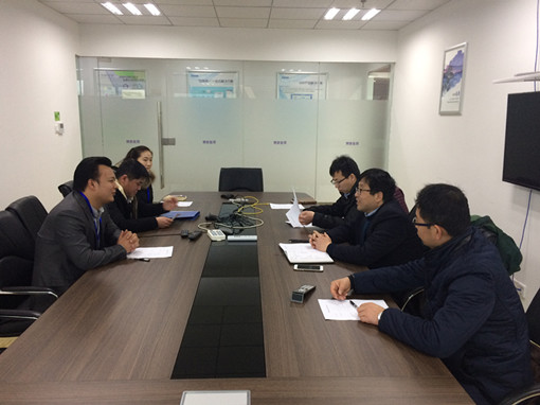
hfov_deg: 61.7
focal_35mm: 29
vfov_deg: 48.2
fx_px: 452
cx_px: 270
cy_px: 202
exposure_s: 1/33
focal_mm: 4.15
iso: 160
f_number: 2.2
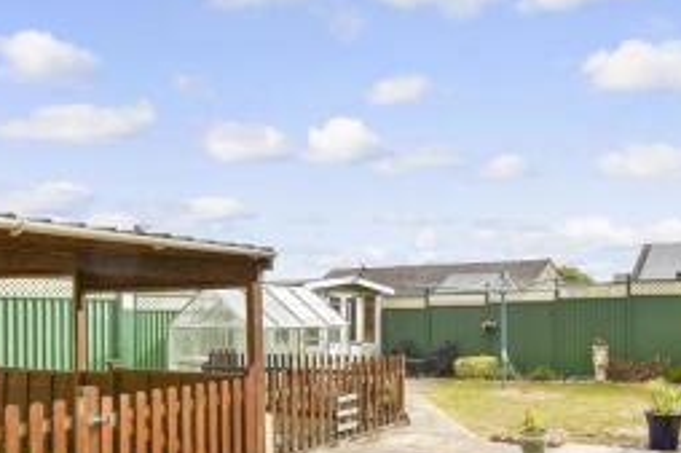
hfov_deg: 59.9
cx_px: 475
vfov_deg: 42.7
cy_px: 315
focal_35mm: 30
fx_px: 567
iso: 160
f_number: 8
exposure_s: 1/250
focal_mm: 11
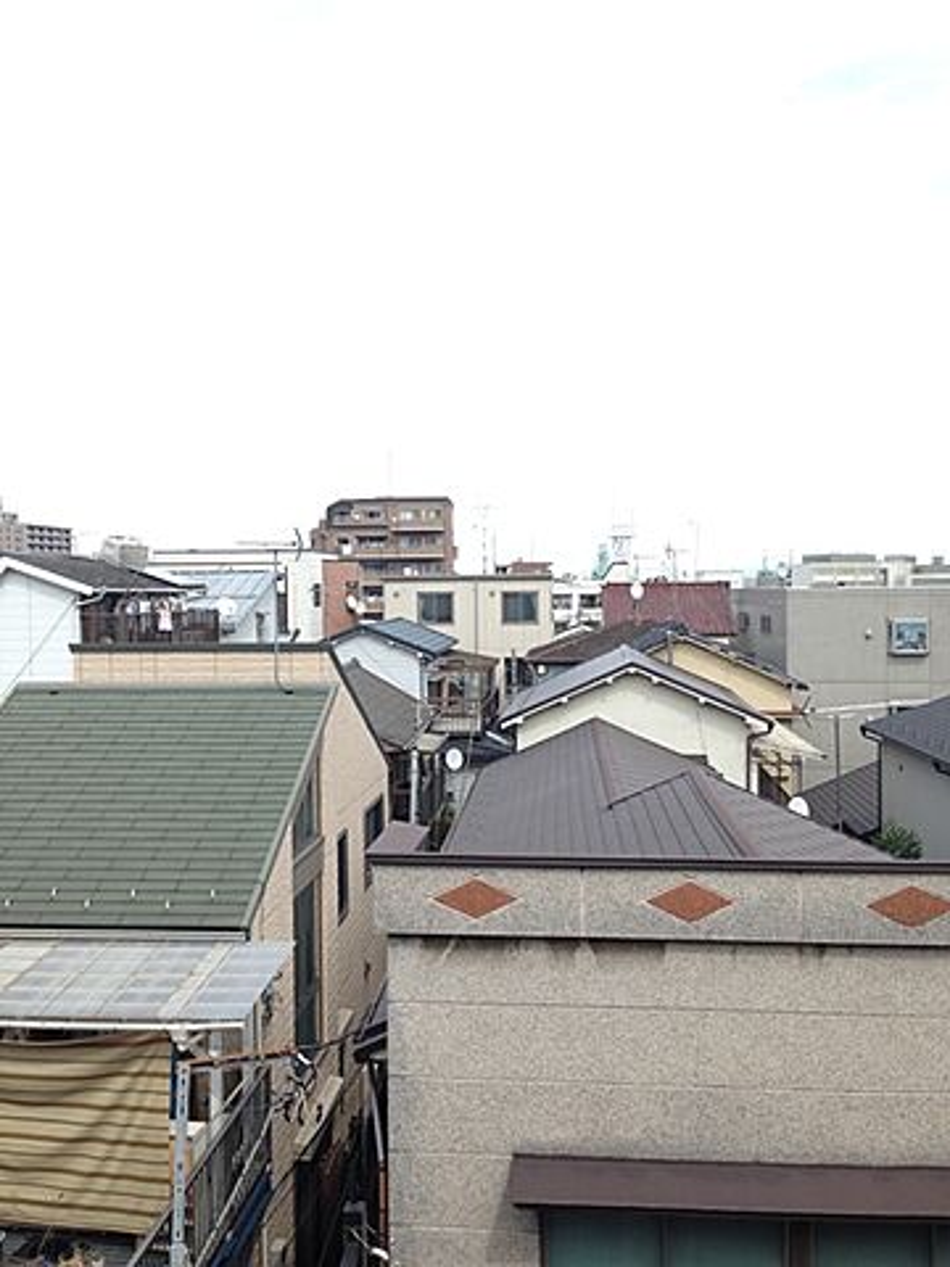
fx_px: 1208
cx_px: 475
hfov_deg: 42.9
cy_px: 634
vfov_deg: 55.4
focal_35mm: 33
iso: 50
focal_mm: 4.12
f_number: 2.4
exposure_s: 1/686
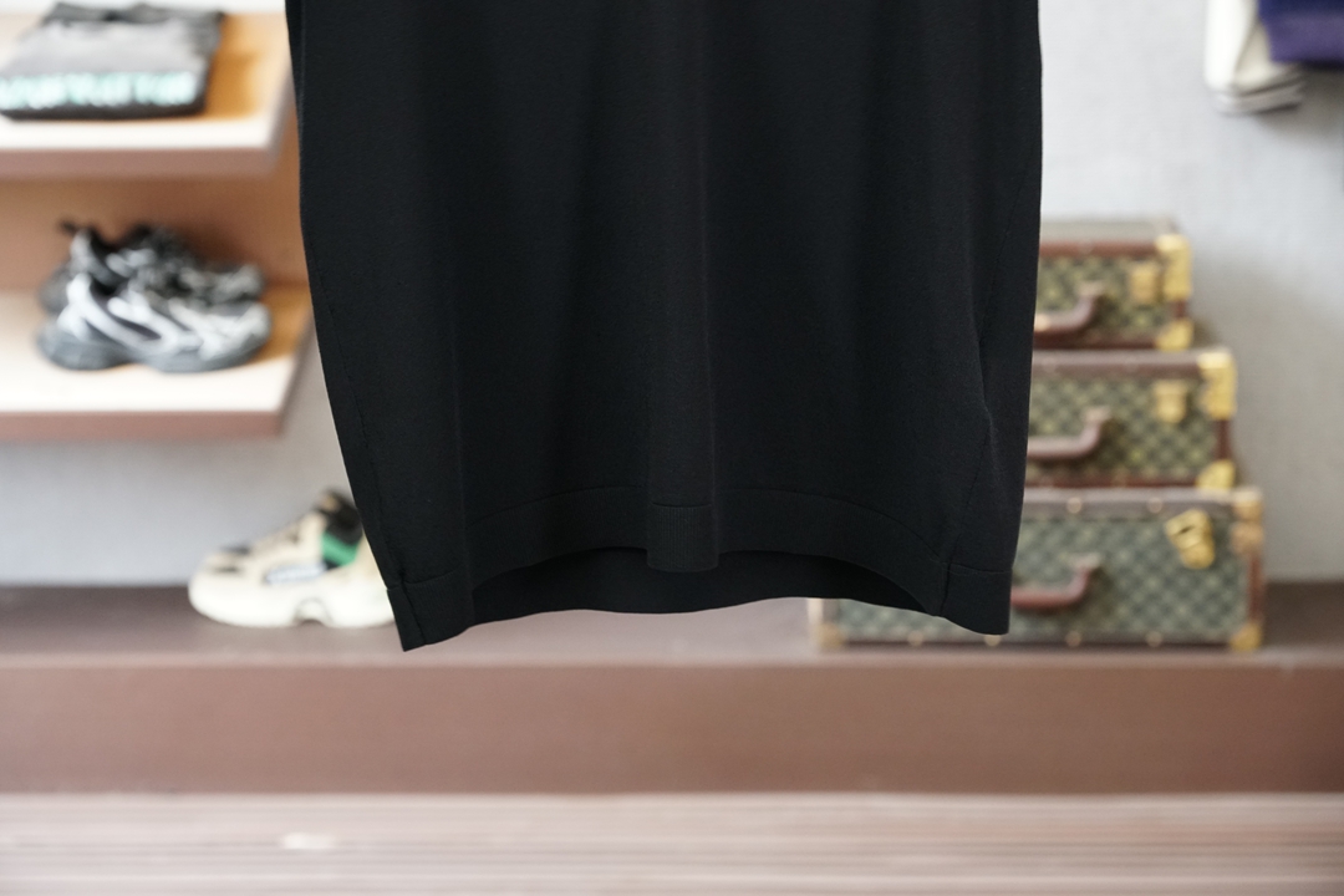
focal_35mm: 84
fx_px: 3136
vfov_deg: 16.3
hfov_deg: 24.2
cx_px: 672
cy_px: 448
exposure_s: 1/60
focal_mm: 56
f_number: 4
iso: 1600
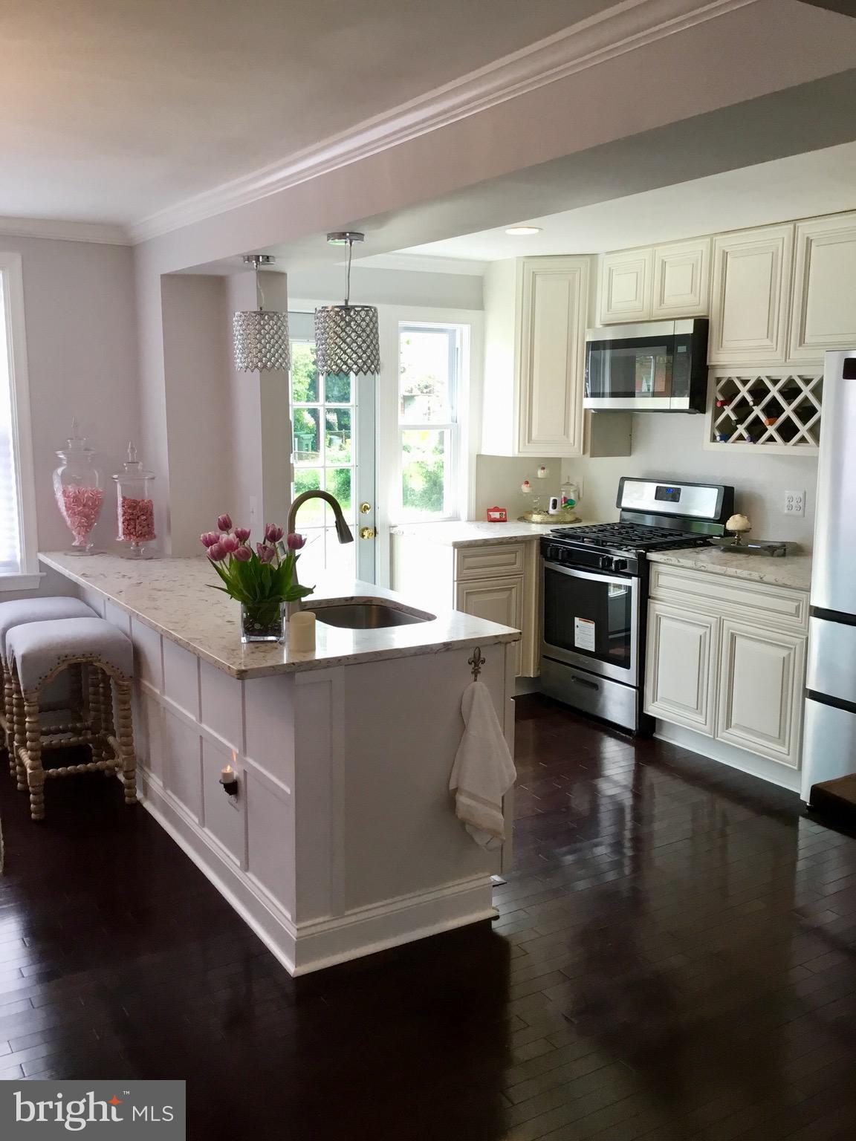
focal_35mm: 31
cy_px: 570
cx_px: 428
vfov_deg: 58.4
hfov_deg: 45.4
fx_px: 1022
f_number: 2.4
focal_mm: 3.3
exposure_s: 1/40
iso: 25
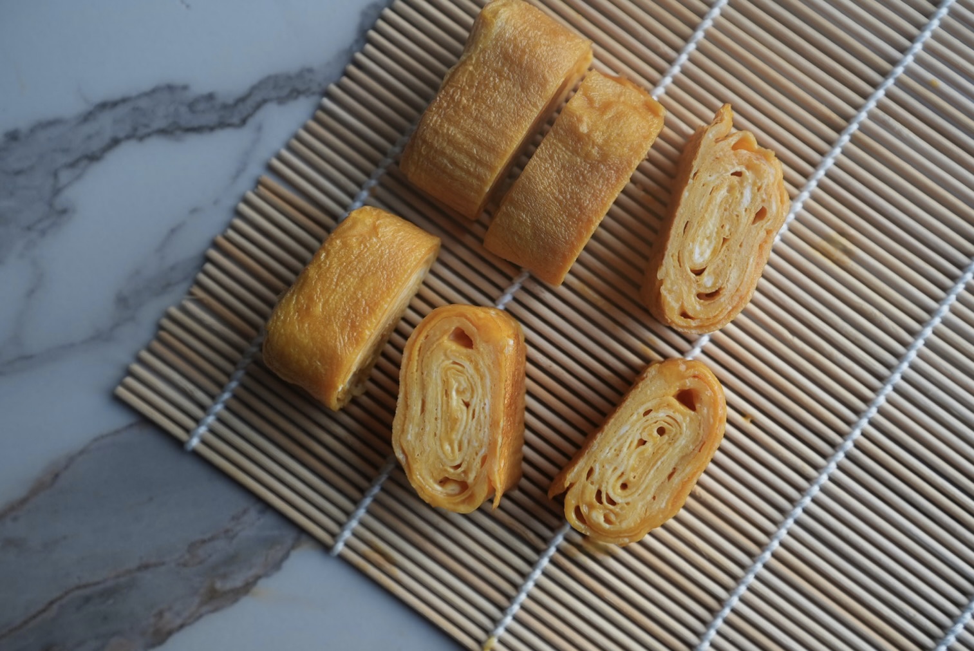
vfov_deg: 48.0
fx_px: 731
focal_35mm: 27
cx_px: 487
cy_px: 326
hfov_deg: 67.3
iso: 500
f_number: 4
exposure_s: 1/60
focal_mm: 27
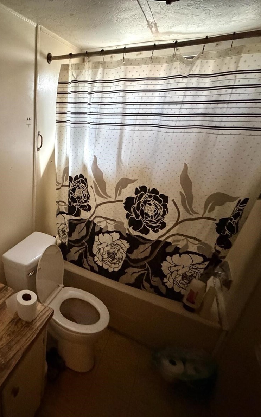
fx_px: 228
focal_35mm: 20
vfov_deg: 85.1
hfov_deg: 52.9
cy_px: 207
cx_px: 30
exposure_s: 1/40
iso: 1250
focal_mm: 2.22
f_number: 2.2
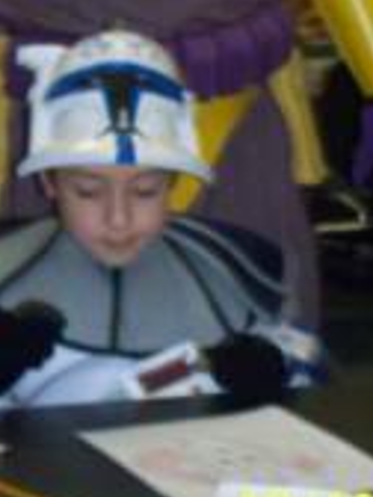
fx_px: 2500
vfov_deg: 11.1
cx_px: 104
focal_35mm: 174
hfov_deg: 8.5
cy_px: -101
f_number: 3.1
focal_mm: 12.89
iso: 200
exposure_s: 1/40
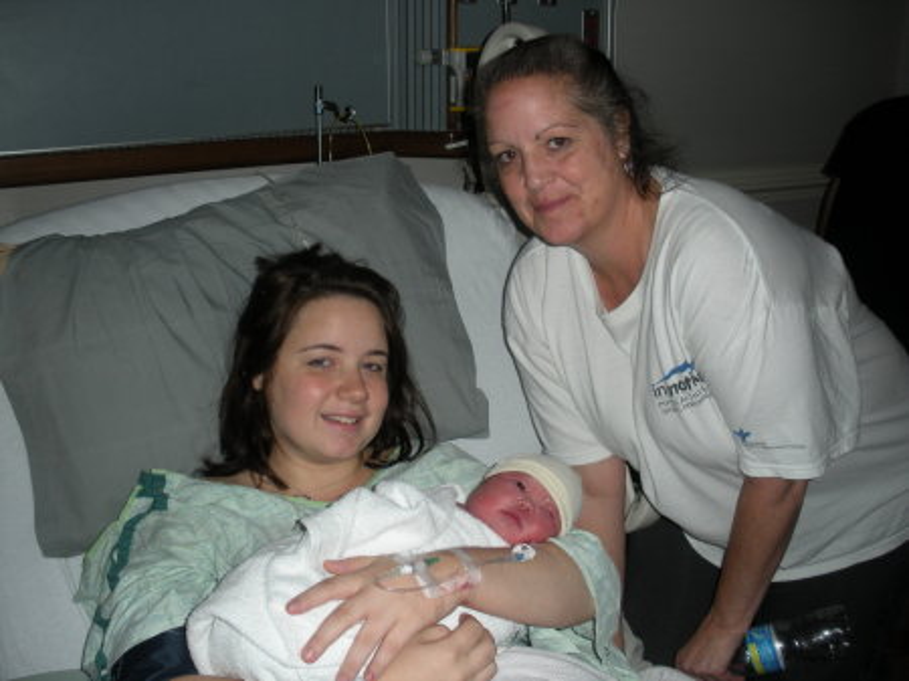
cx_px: 454
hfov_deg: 51.4
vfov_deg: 39.6
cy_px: 340
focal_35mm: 36
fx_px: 945
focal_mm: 6.3
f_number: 3.5
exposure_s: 1/60
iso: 64
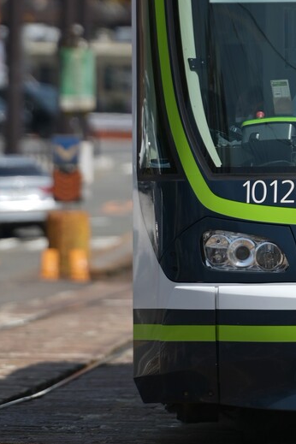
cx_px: 393
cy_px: -56
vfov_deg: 3.6
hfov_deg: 2.4
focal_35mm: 573
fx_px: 7066
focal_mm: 200
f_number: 2.8
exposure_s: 1/1600
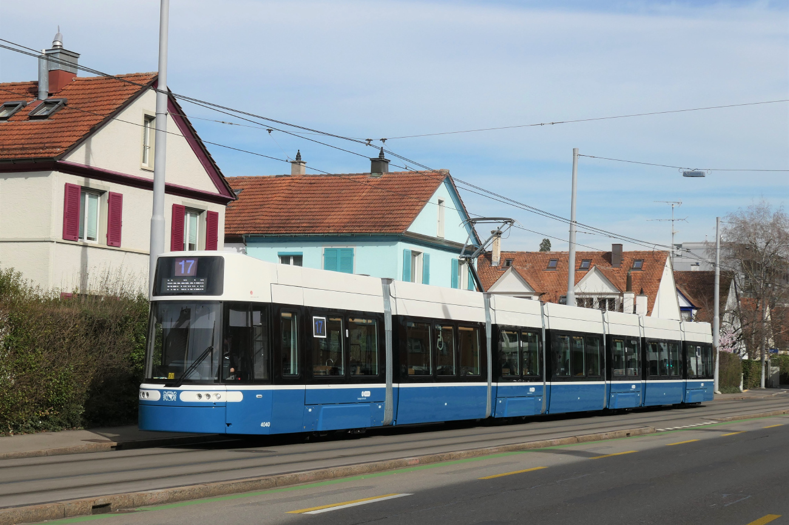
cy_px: 262
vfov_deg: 24.2
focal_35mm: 56
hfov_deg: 35.6
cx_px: 394
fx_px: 1227
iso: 200
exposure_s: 1/800
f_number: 7.1
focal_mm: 20.4
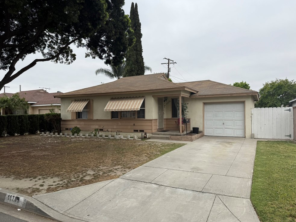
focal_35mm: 25
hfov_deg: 69.4
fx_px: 214
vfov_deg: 54.9
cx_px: 149
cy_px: 114
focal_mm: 6.76
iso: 80
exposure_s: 1/2299
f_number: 1.78
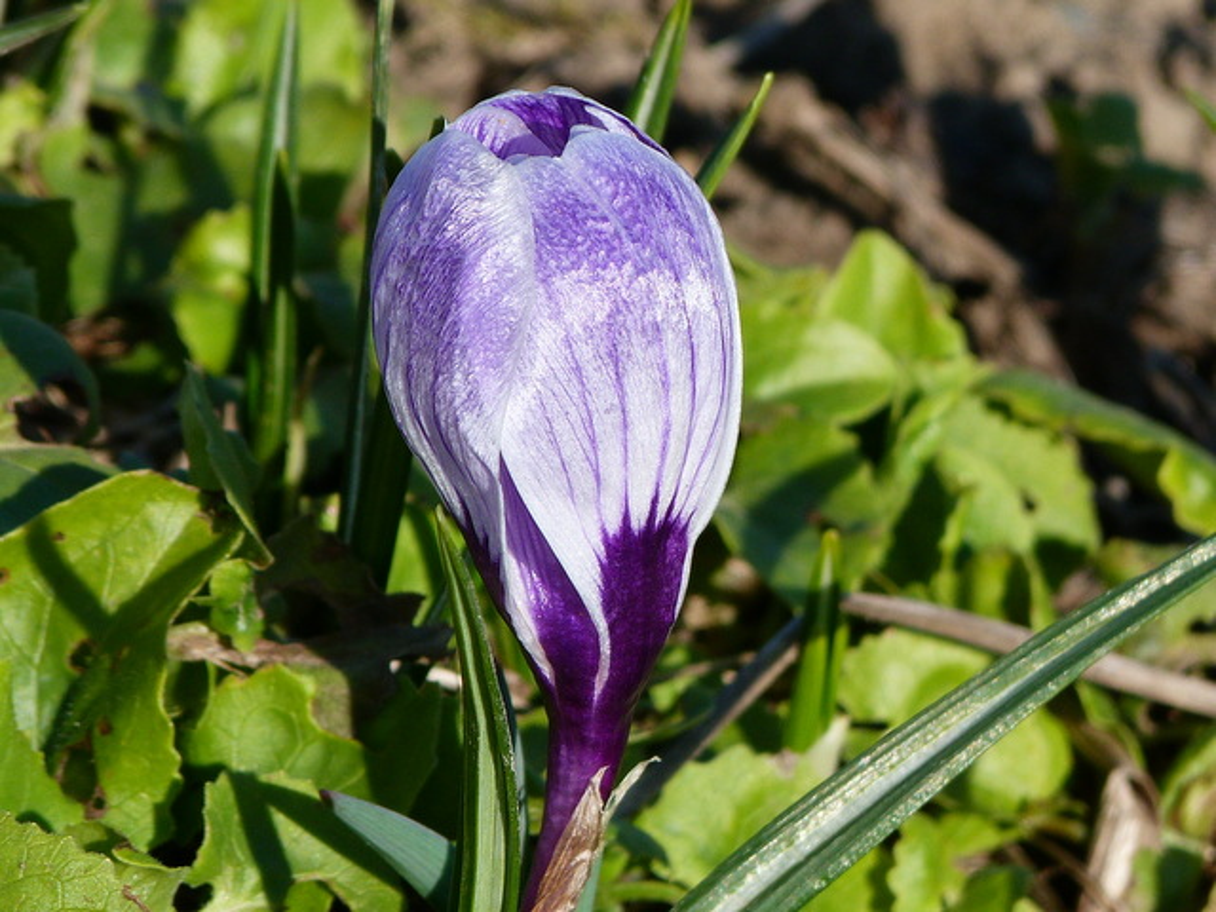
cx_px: 608
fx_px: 28067
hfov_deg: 2.5
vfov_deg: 1.9
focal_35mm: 799
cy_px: 456
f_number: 5.6
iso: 80
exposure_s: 1/400
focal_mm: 108
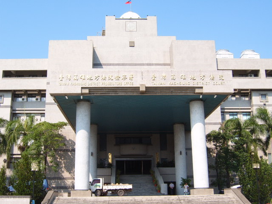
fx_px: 369
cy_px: 102
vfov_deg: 30.9
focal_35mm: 47
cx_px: 136
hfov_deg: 40.4
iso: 63
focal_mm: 7.8
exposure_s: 1/180
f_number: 6.6
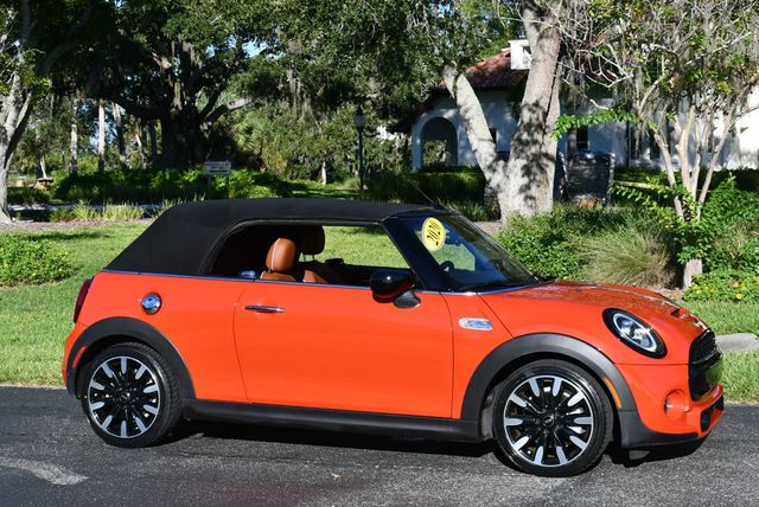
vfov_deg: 20.1
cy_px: 254
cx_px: 380
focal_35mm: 68
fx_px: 1435
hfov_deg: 29.6
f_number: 8
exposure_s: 1/250
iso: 100
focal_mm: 34
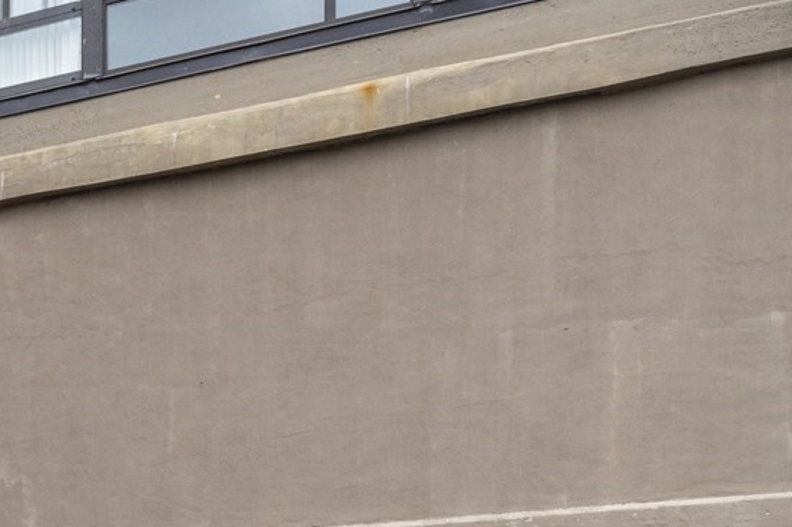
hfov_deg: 27.5
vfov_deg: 19.9
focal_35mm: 63
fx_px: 1385
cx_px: -193
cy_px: 674
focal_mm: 17
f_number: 8
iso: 800
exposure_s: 1/400
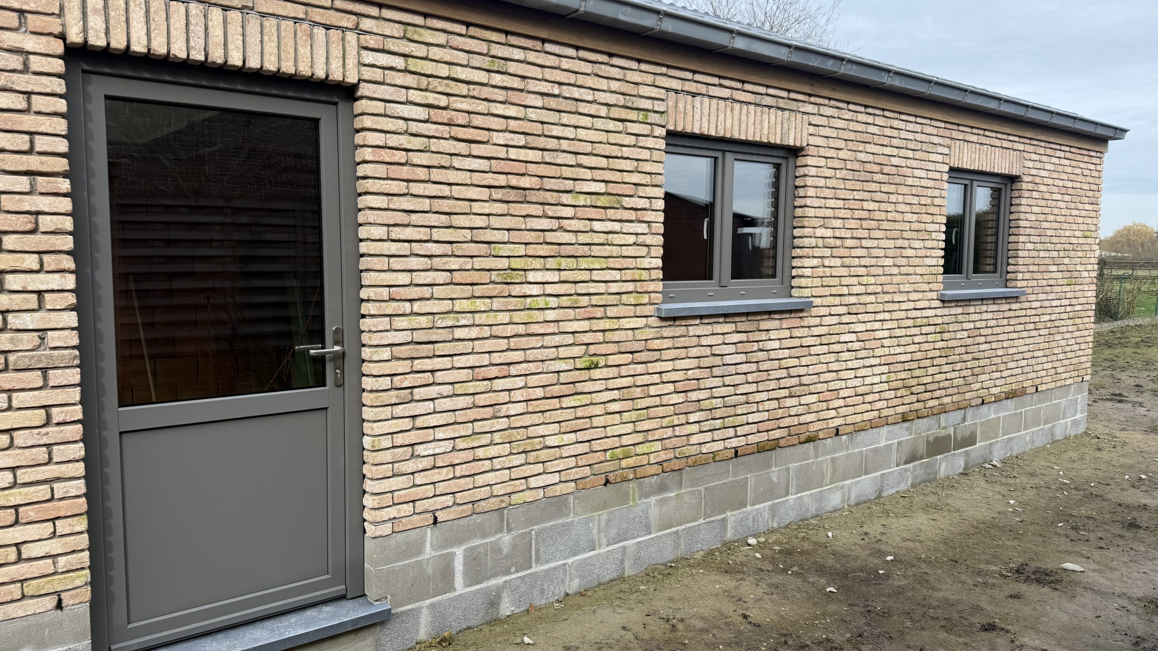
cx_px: 561
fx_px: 829
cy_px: 332
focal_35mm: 27
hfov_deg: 69.8
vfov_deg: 42.9
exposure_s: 1/1522
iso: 80
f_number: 1.78
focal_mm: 6.76
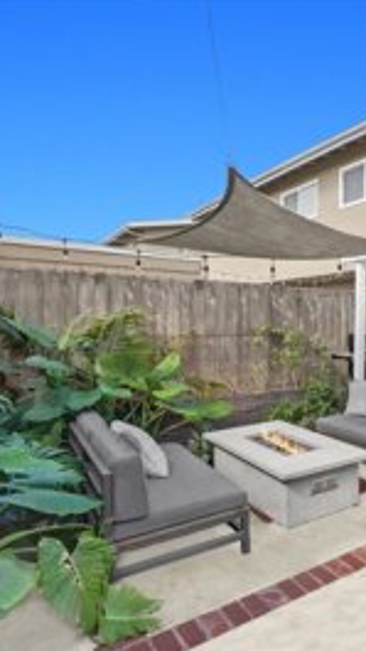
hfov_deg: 37.0
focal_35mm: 24
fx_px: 414
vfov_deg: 76.3
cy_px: 322
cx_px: 434
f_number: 8
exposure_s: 1/800
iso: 800
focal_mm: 10
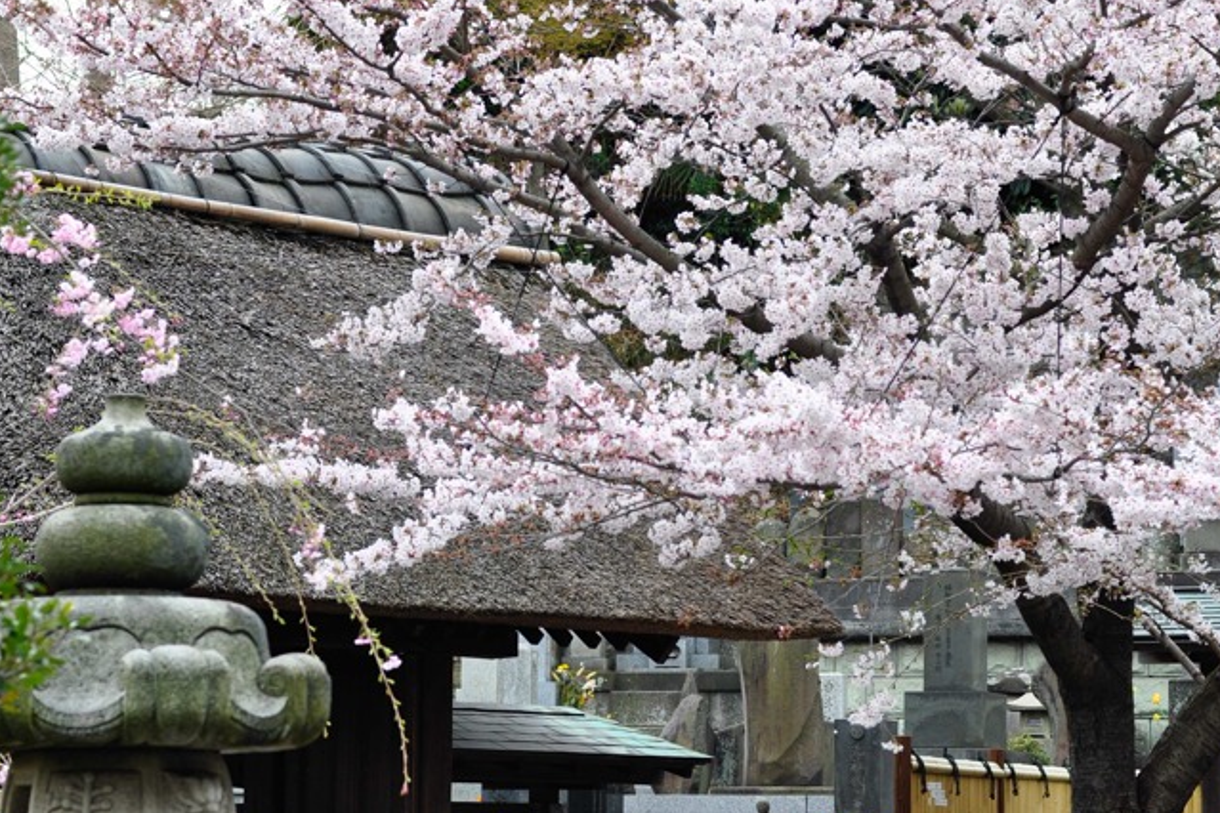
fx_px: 4066
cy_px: 496
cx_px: 607
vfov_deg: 11.4
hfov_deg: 17.1
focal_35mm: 120
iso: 200
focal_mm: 50
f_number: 4
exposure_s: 1/640
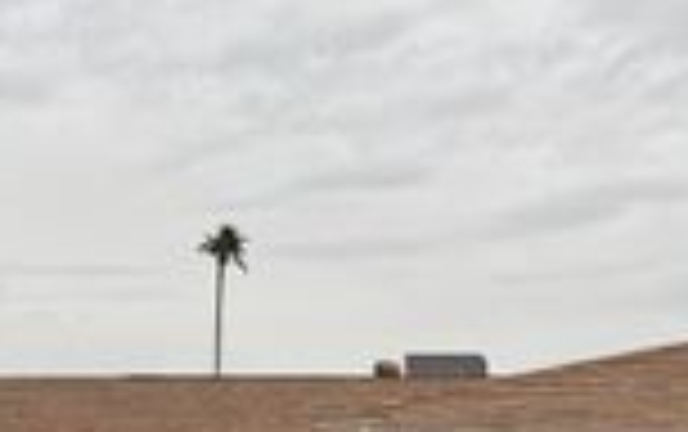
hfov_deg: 24.1
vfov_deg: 15.0
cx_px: 643
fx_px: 1558
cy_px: 583
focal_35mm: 83
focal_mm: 6.76
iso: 80
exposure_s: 1/588
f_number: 1.78
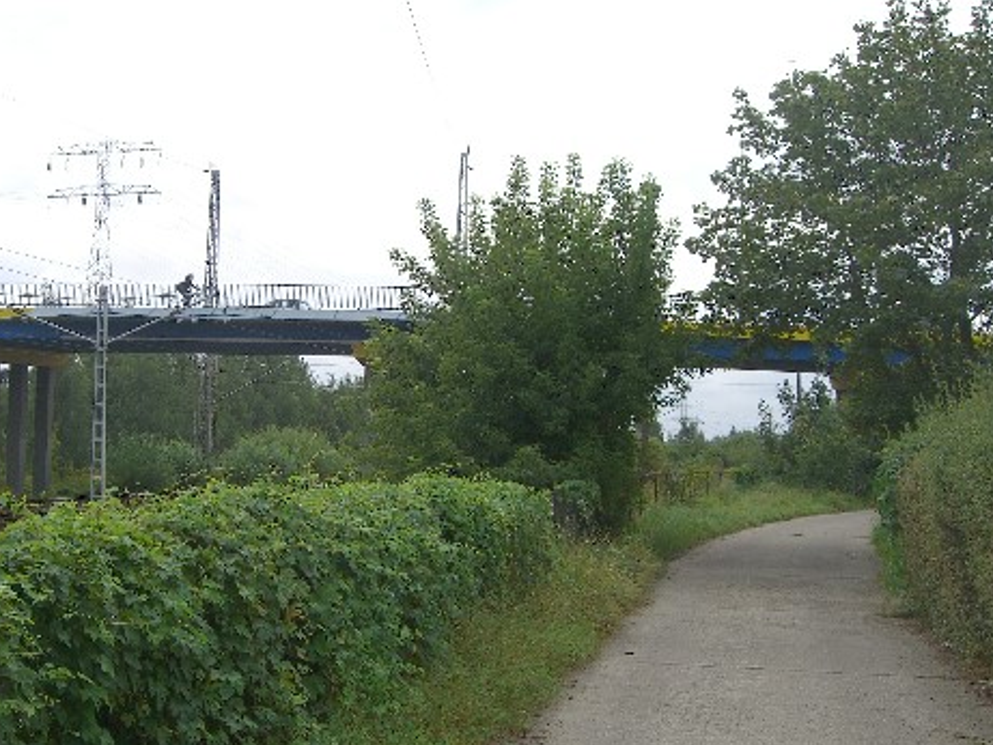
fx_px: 1377
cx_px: 387
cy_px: 434
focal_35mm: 48
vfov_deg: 30.2
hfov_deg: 39.4
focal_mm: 7.9
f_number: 4
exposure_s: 1/500
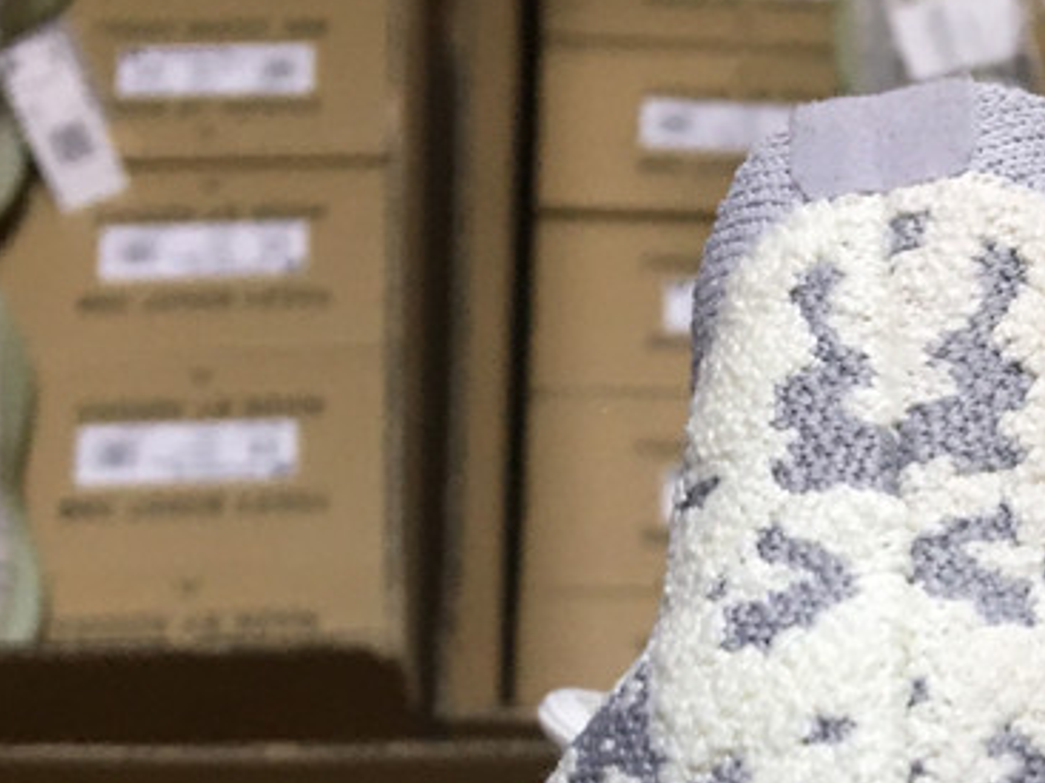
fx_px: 2384
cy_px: 891
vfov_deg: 17.9
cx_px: 937
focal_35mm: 79
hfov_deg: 24.1
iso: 125
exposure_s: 1/33
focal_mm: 4.15
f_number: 2.2
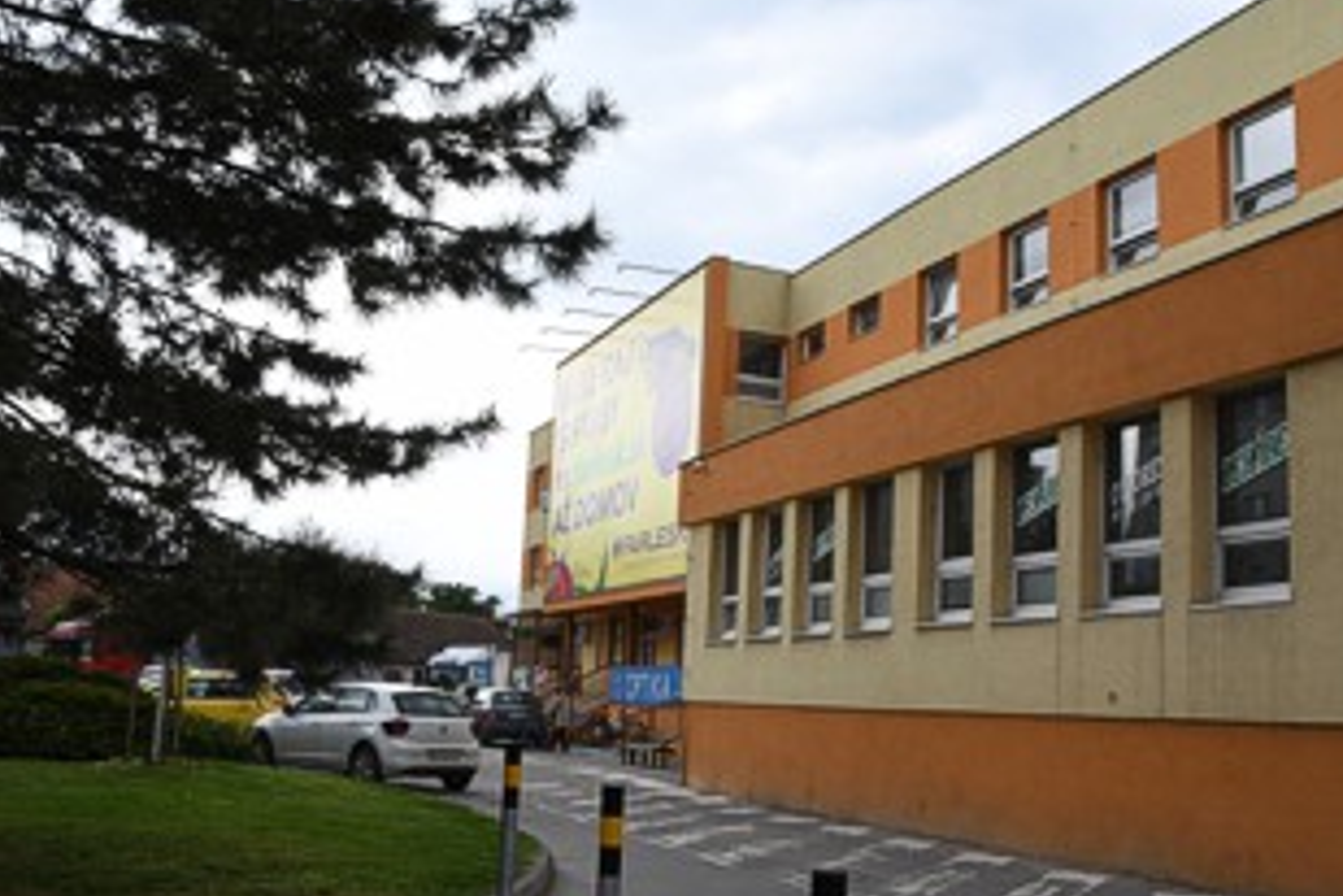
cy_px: 511
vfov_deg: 37.8
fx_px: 1306
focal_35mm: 35
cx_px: 721
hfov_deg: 54.4
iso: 500
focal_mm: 18
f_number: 22
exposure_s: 1/80
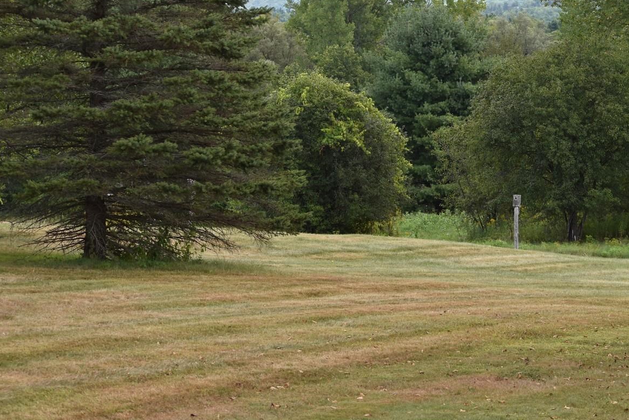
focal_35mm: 128
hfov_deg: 16.0
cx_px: 469
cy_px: 165
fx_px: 2233
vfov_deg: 10.7
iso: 110
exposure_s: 1/125
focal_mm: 55
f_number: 5.6
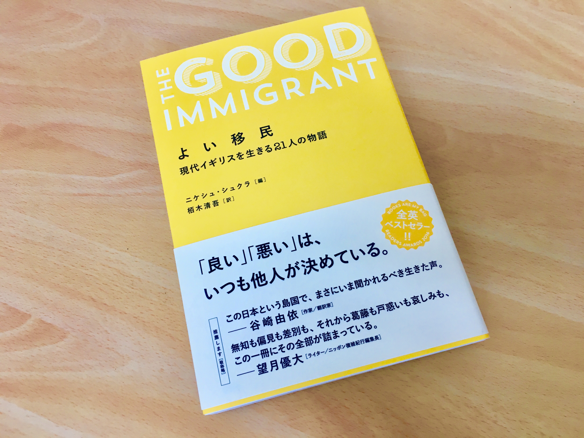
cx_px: 292
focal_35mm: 29
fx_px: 489
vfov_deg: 48.2
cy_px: 219
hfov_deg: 61.7
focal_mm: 4.15
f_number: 2.2
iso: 25
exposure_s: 1/40
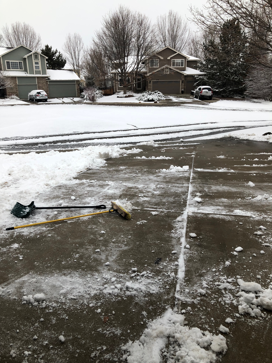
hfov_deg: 49.7
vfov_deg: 63.4
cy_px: 182
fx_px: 293
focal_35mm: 28
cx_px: 136
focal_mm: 3.99
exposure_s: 1/127
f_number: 1.8
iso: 20
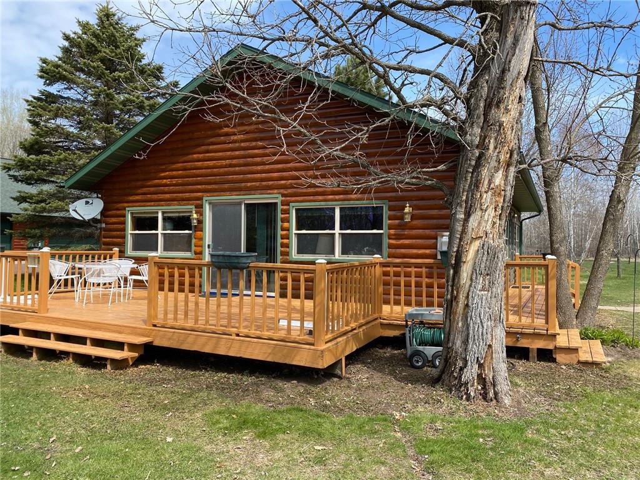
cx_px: 320
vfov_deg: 53.1
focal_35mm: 26
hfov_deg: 67.3
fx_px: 481
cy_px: 240
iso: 32
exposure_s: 1/1362
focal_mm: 4.25
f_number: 1.8
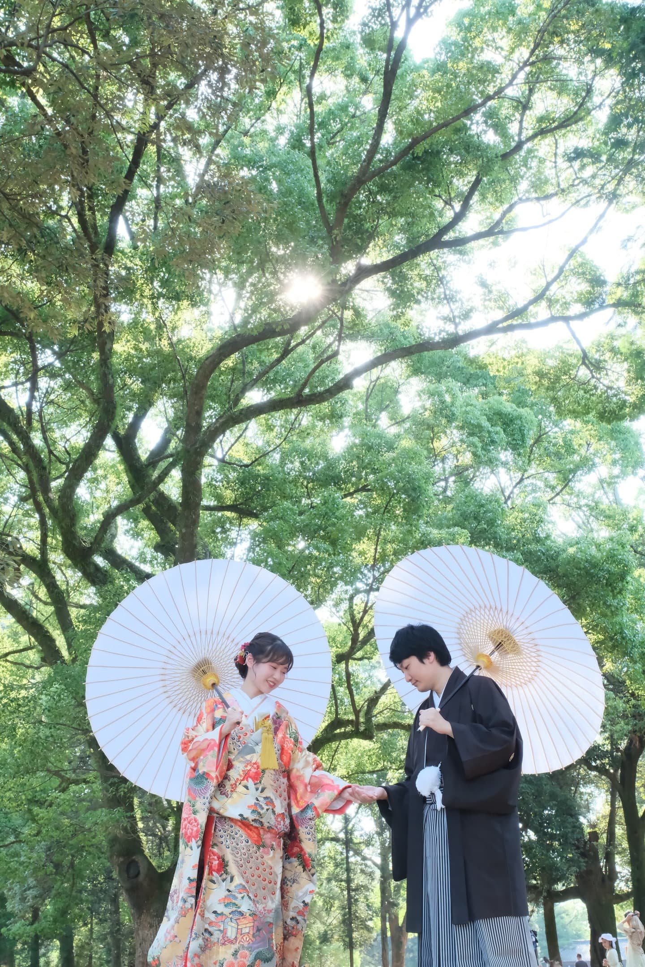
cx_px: 322
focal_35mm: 44
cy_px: 484
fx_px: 1182
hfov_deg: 30.5
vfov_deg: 44.5
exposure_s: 1/60
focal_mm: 29.2
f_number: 9
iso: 1600
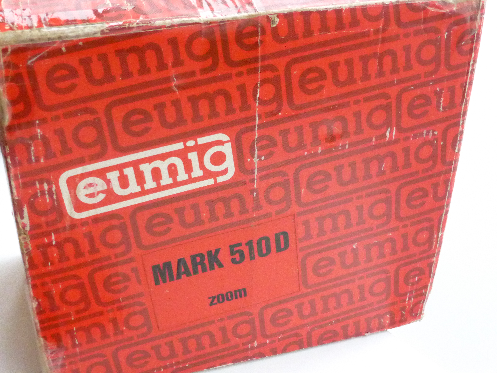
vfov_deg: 27.0
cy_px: 186
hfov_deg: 35.5
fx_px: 775
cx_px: 248
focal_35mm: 54
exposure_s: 1/200
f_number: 4.6
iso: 3200
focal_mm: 9.7
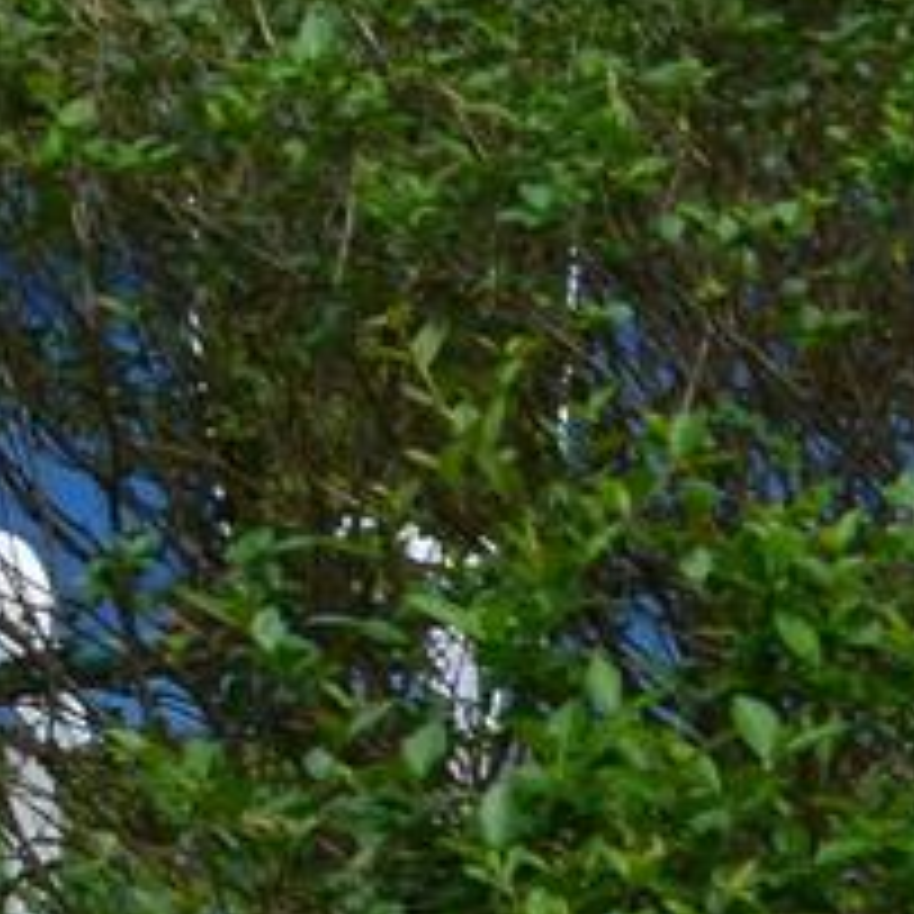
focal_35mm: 308
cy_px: -407
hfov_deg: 5.4
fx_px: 9201
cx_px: -1702
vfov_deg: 5.6
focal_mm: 24
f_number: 10
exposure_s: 1/200
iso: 400
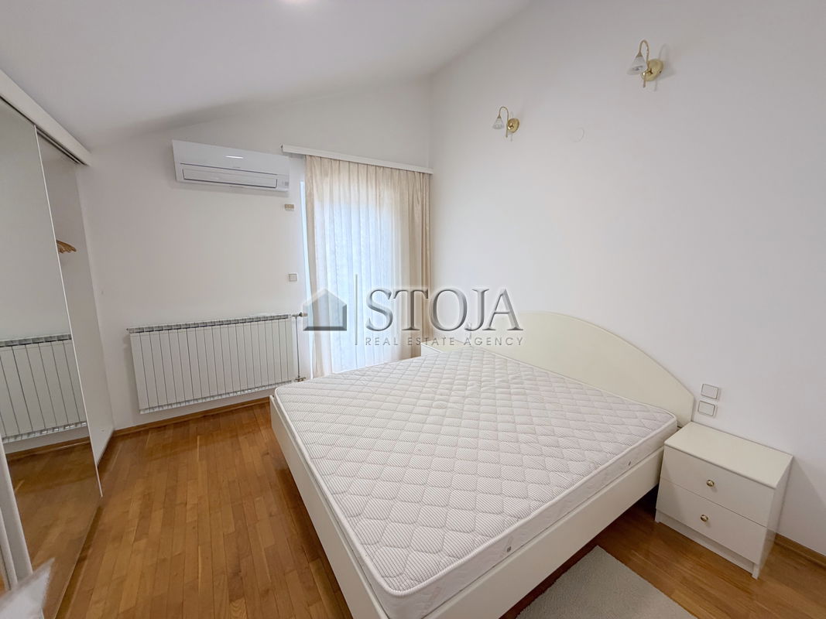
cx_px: 413
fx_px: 334
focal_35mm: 14
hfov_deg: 102.1
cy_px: 310
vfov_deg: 85.7
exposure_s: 1/121
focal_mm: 2.22
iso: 160
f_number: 2.2
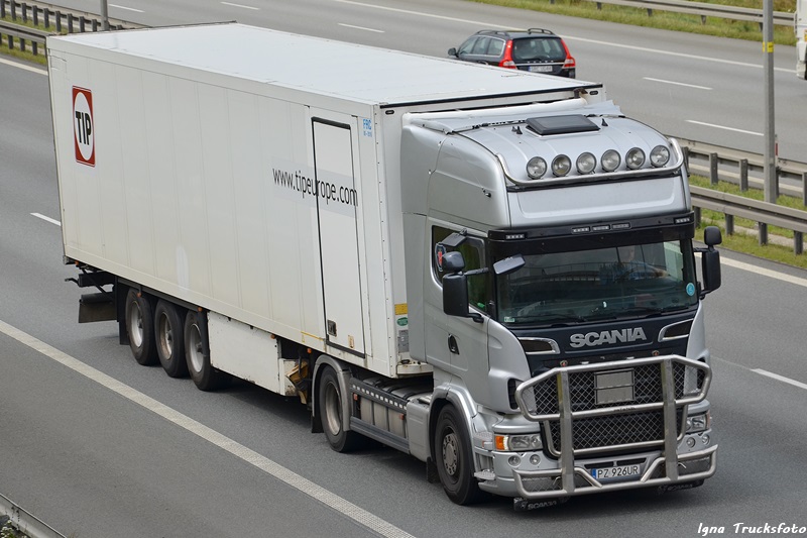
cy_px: 269
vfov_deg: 8.7
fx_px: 3530
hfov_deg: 13.0
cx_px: 404
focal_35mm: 158
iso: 160
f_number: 5.6
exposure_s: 1/1000
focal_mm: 105
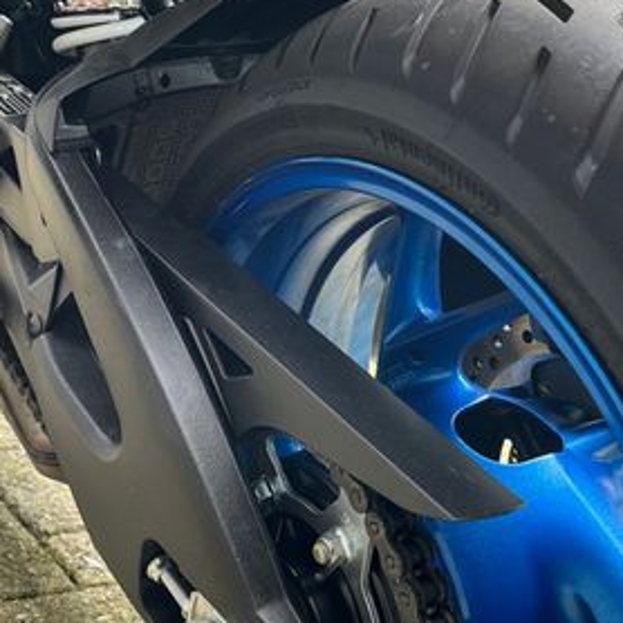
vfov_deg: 32.1
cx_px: 359
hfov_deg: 32.1
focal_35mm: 53
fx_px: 1079
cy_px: 253
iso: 80
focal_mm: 5.1
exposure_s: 1/121
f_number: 1.6
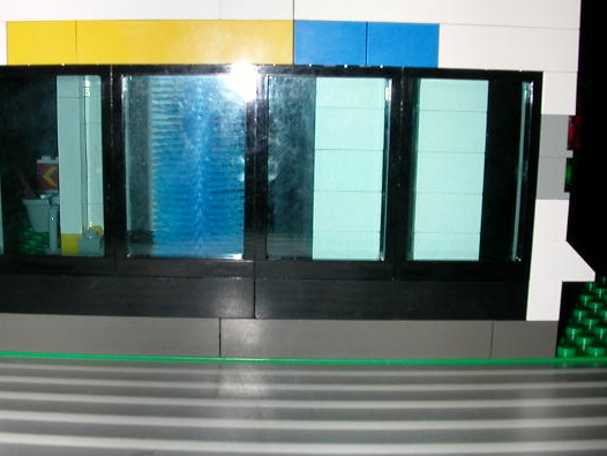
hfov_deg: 42.0
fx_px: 789
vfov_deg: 32.2
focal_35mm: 45
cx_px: 282
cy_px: 248
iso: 100
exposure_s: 1/59.9
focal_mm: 5.6
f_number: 4.5
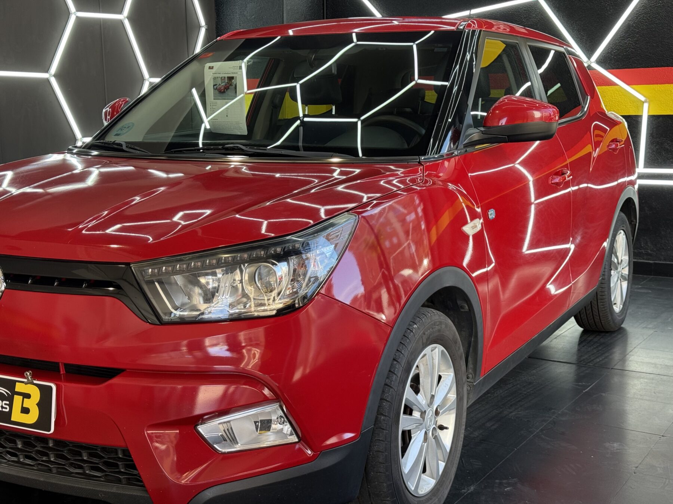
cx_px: 336
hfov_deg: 39.7
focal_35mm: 48
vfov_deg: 30.3
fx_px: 933
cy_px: 252
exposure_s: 1/100
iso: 50
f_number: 1.78
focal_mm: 6.76
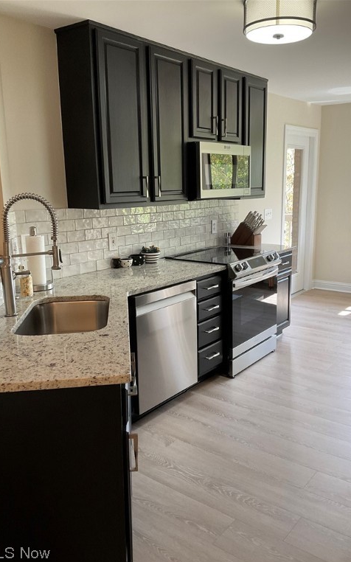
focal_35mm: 31
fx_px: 475
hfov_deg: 40.5
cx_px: 192
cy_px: 282
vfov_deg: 61.2
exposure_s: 1/60
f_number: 1.8
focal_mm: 3
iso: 50
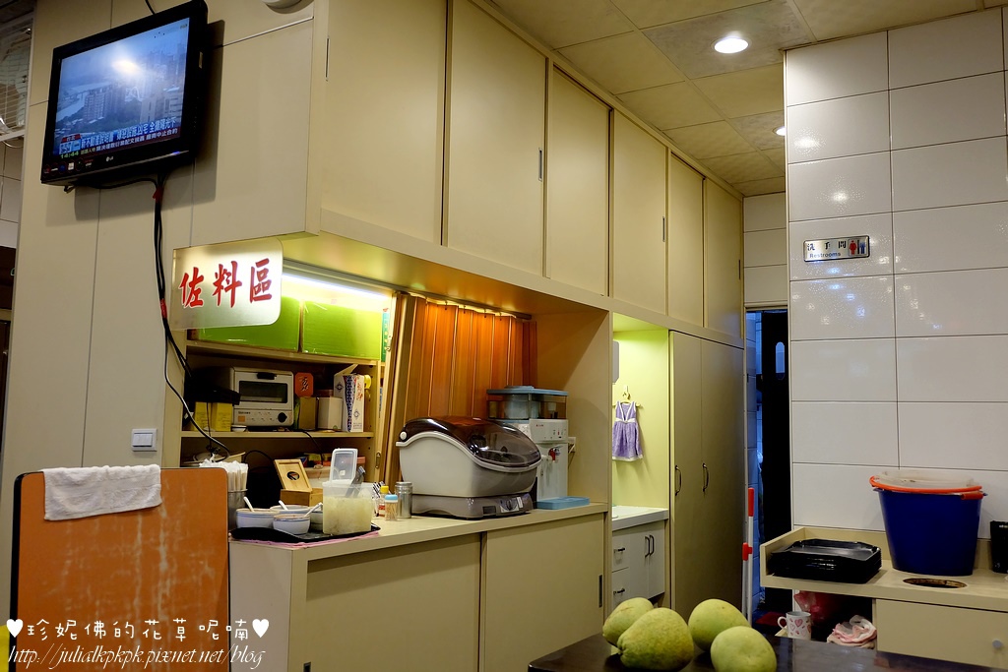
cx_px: 504
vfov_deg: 43.6
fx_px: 840
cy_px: 336
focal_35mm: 30
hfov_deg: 61.9
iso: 1000
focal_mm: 20.1
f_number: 3.8
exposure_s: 1/40
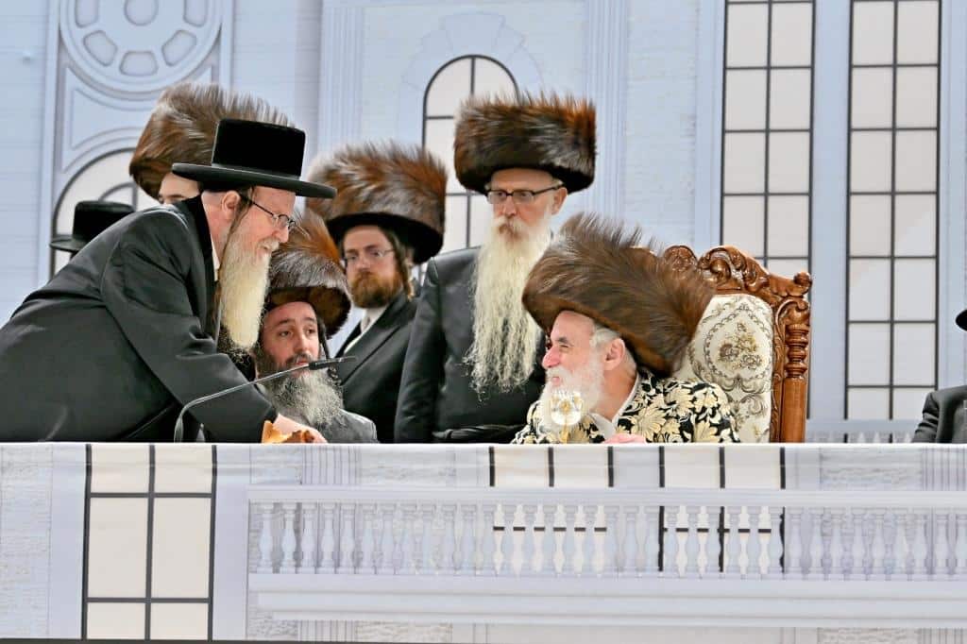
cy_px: 322
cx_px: 484
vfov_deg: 7.5
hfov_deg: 11.2
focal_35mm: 183
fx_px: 4914
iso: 400
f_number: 2.8
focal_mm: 122
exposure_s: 1/125
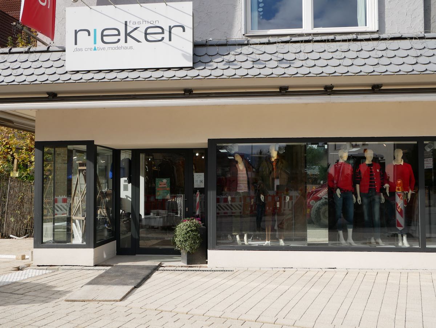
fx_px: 429
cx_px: 218
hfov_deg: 53.9
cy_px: 164
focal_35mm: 34
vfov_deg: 41.8
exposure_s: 1/400
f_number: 7.1
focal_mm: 17
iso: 200
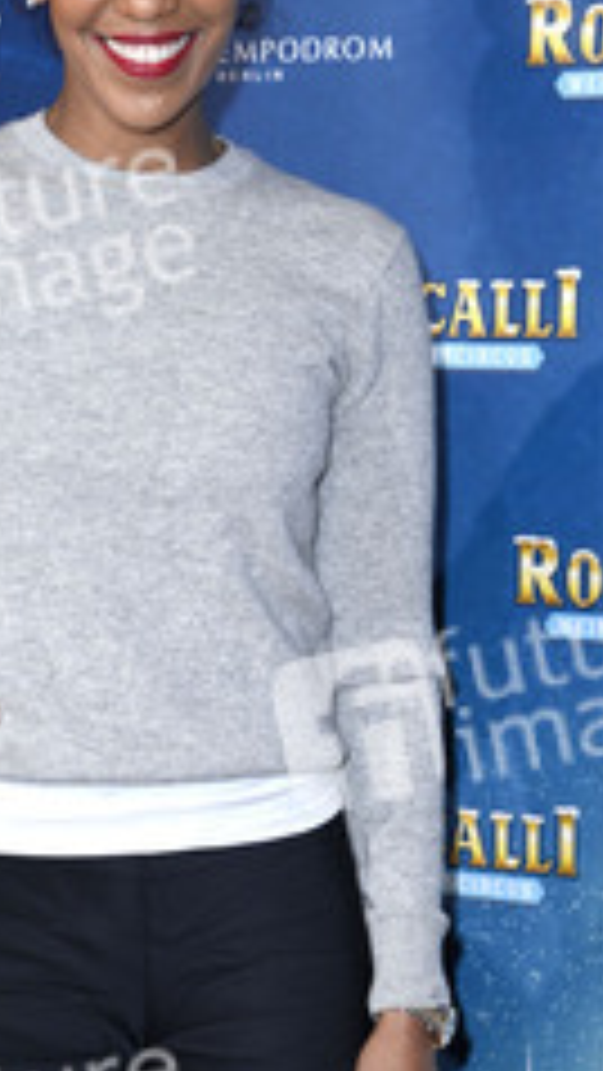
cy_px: 482
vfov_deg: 13.3
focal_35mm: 162
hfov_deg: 7.5
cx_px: 94
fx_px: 4602
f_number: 5.6
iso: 1250
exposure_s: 1/250
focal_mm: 92
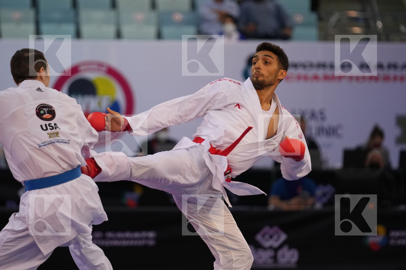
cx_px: 203
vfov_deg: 4.6
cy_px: 135
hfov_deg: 6.9
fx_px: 3383
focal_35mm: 300
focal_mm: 200
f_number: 2.8
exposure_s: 1/1000
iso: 1250
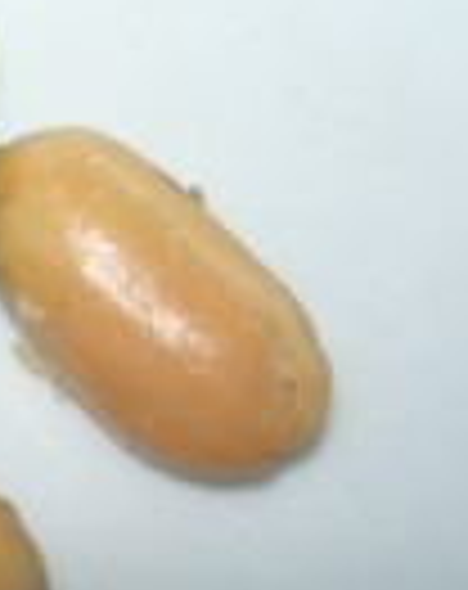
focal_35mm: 142
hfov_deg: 10.0
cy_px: 101
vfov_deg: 13.5
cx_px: -486
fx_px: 2470
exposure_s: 1/60.1
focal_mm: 7.8
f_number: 4.8
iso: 50
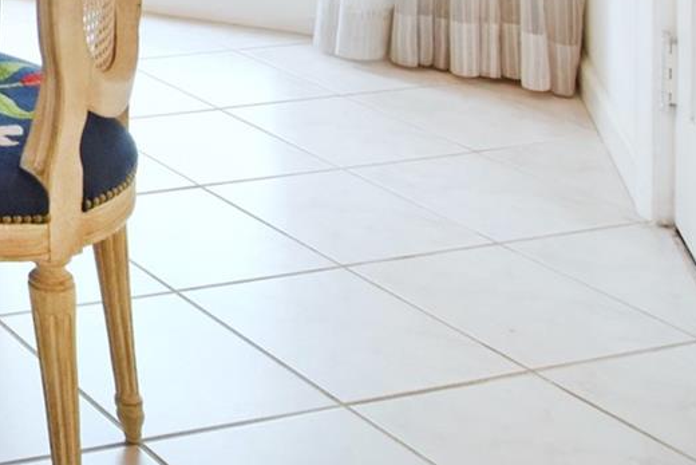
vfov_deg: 17.4
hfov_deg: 22.0
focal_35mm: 65
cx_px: -495
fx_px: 1256
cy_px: -346
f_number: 11
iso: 640
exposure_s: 1/25
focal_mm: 11
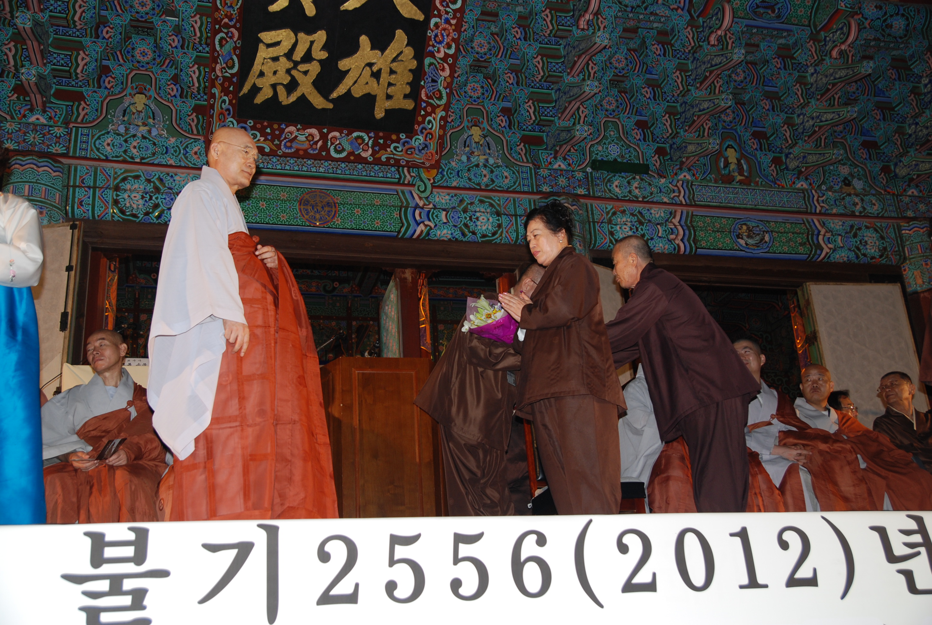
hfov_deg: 49.5
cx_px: 466
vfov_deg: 34.4
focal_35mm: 39
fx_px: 1012
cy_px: 312
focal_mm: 26
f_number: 4
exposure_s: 1/60
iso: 220
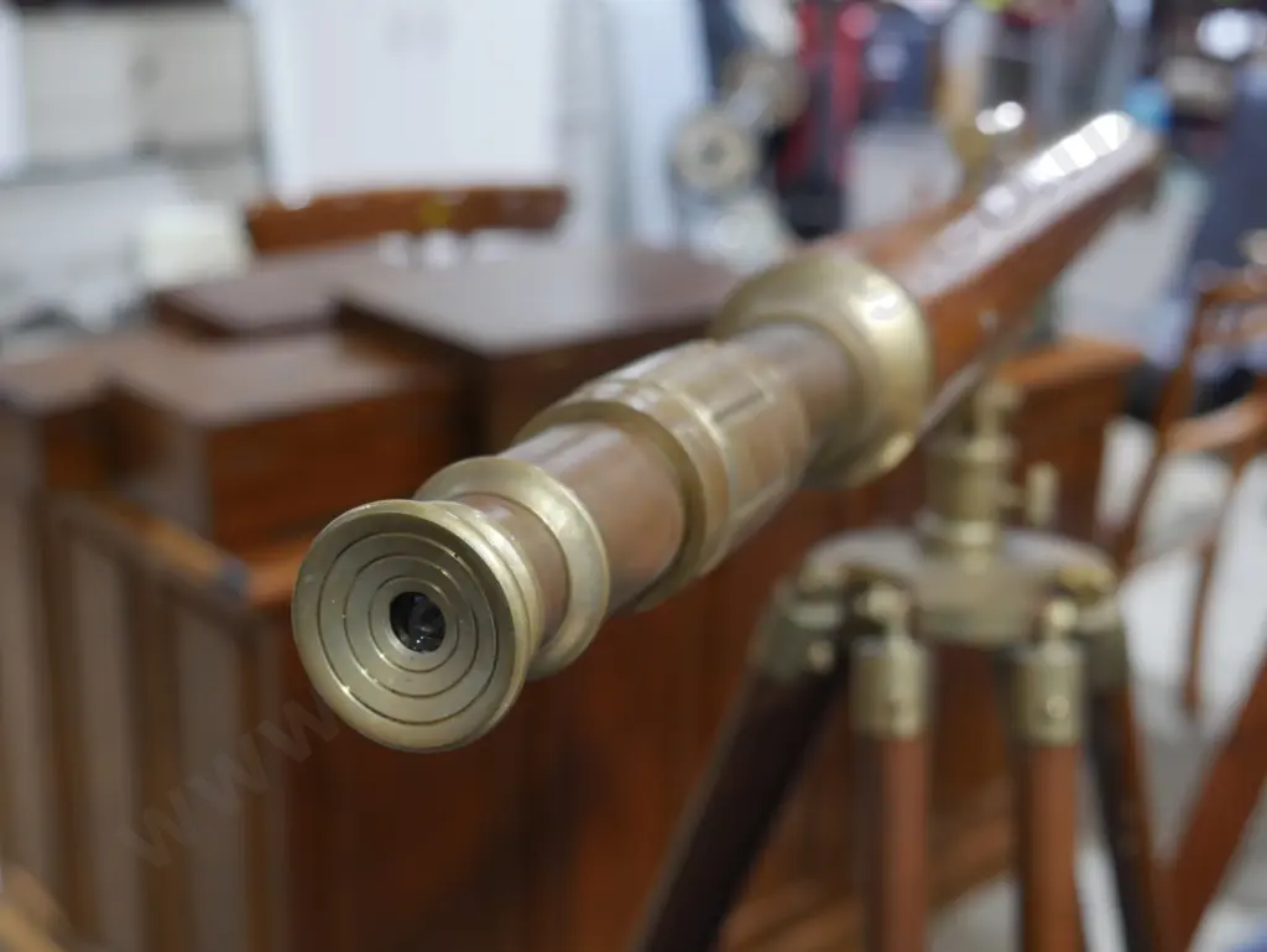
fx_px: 1831
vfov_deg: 29.1
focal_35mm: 50
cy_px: 476
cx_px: 634
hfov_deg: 38.2
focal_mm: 25
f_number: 5.3
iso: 1000
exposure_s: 1/60
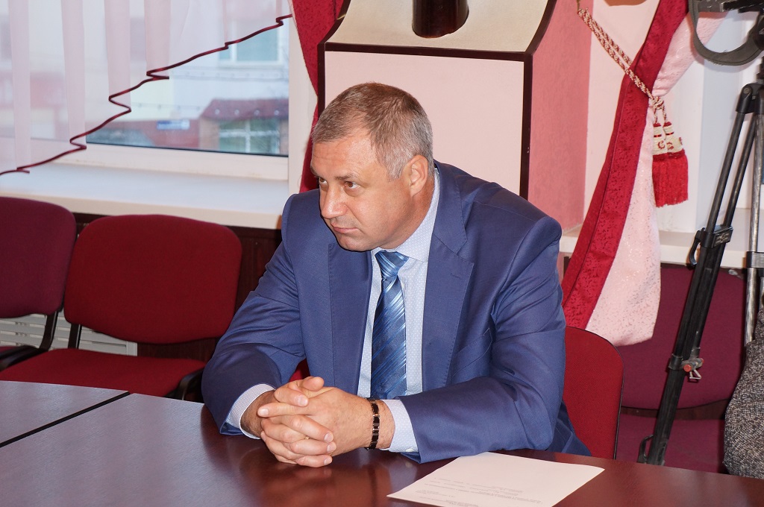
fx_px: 1749
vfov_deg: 16.5
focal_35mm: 82
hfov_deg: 24.6
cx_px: 382
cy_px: 254
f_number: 5.6
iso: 1000
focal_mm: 55
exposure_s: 1/100
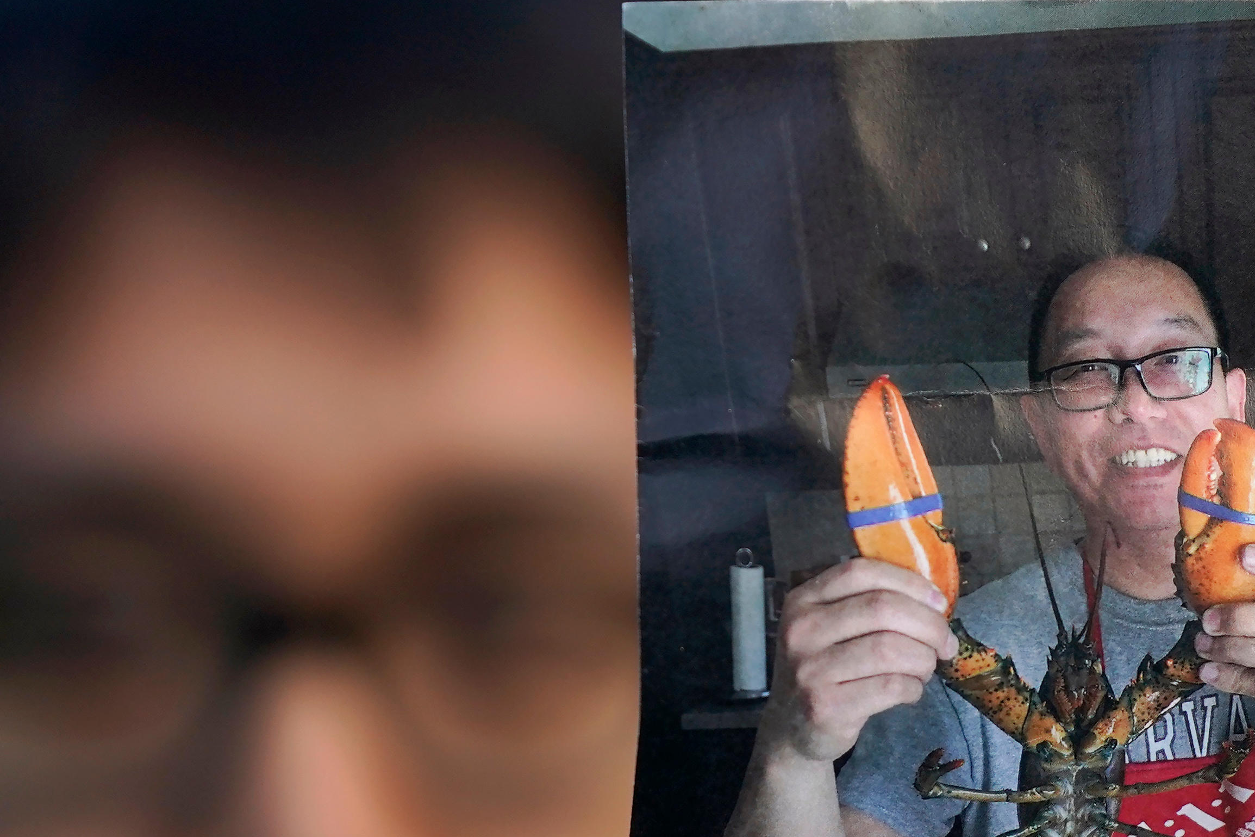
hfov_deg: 4.8
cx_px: 872
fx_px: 15093
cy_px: 644
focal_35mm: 433
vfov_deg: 3.2
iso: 400
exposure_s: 1/2000
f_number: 2.8
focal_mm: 200
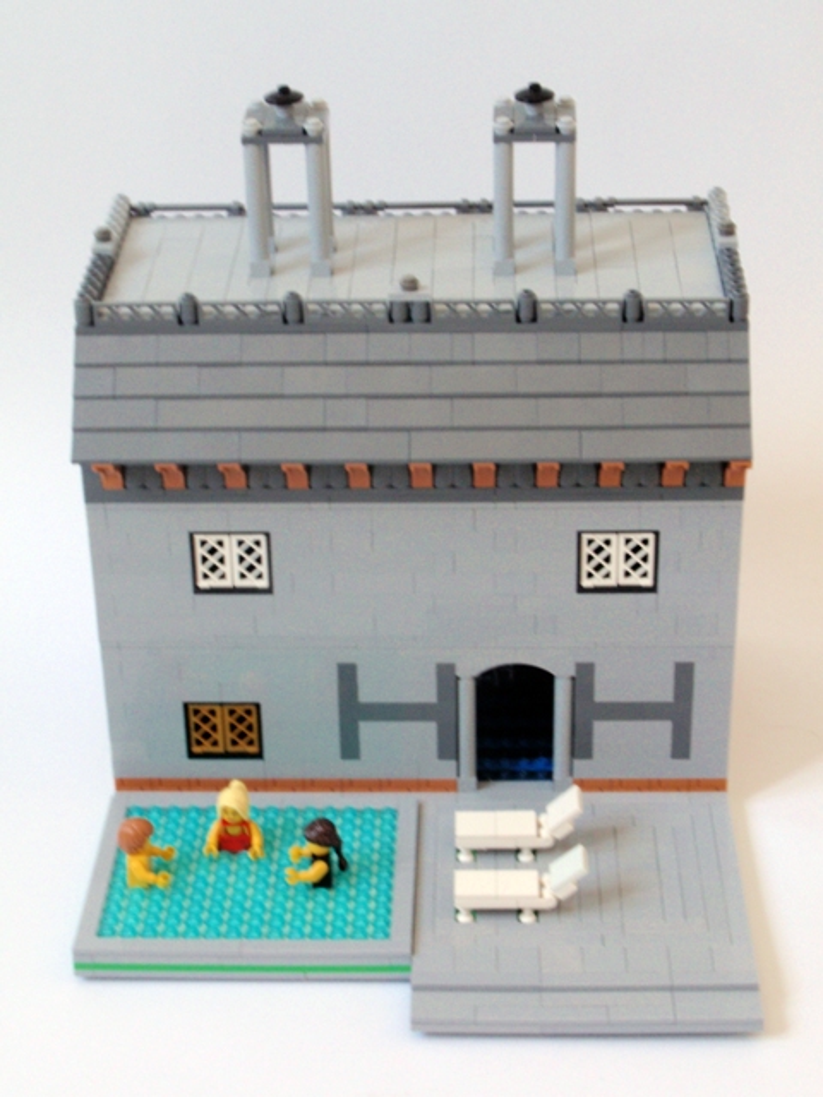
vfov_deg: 27.0
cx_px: 412
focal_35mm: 72
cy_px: 548
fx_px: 2282
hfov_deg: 20.4
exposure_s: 1/13
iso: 200
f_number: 5
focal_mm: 12.69
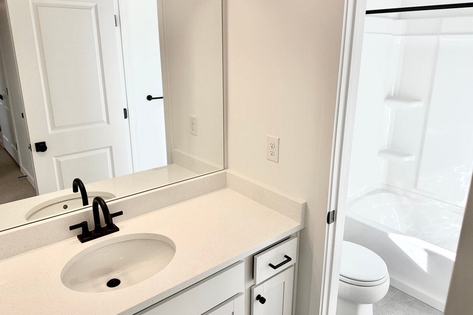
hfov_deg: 69.4
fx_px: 342
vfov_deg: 49.5
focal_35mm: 26
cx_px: 238
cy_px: 147
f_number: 1.78
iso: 80
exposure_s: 1/872
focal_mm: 6.86
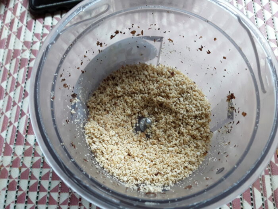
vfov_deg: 51.4
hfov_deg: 65.3
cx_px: 139
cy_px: 104
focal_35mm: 27
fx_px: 217
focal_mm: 2.91
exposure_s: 1/33
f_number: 1.9
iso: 64
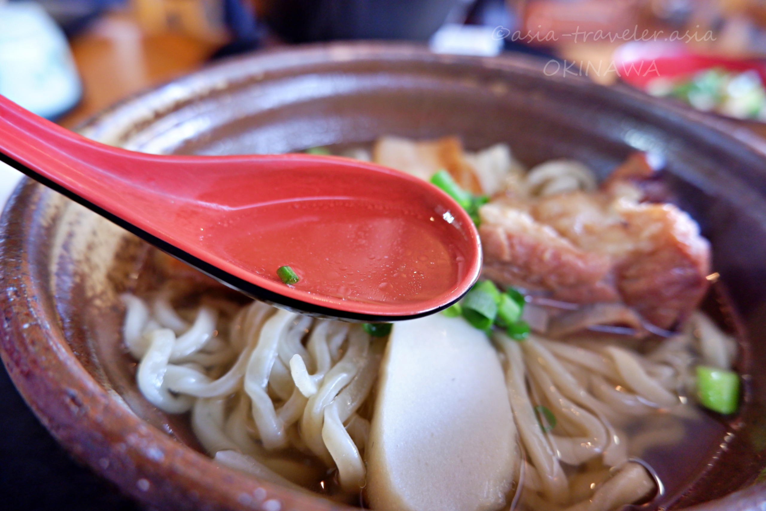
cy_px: 256
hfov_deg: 76.1
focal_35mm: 23
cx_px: 383
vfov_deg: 55.1
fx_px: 489
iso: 800
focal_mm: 15
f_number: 3.5
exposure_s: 1/25
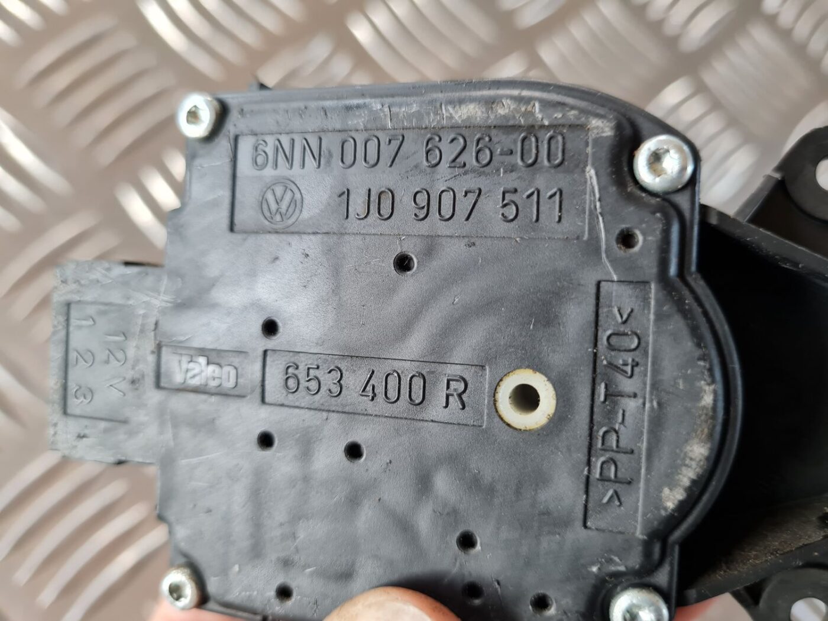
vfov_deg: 53.1
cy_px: 310
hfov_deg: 67.3
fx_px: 622
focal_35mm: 26
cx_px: 414
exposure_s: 1/100
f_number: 1.8
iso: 250
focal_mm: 5.4
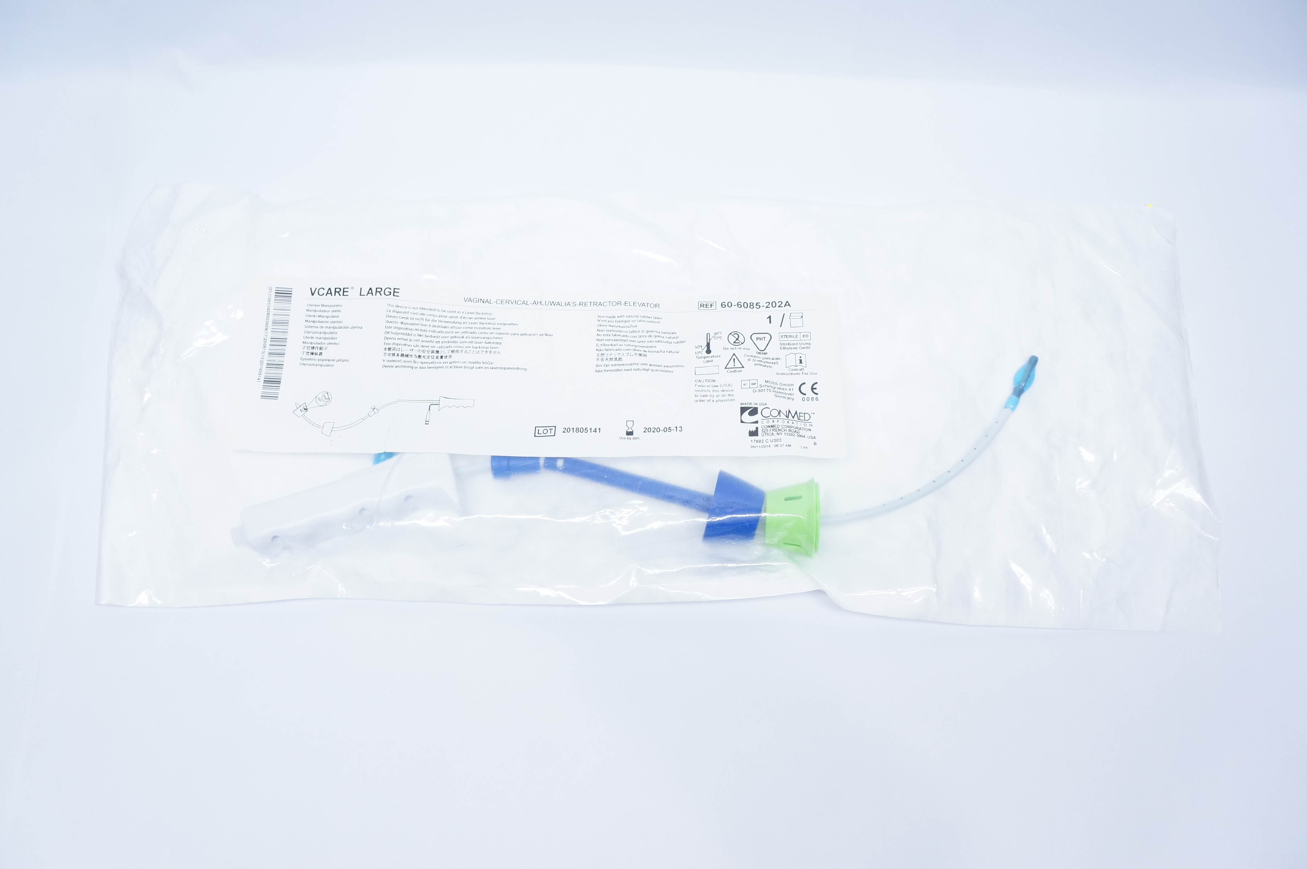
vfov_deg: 47.8
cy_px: 434
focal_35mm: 27
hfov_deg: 67.4
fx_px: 979
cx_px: 654
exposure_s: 1/50
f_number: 6.3
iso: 800
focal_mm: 18
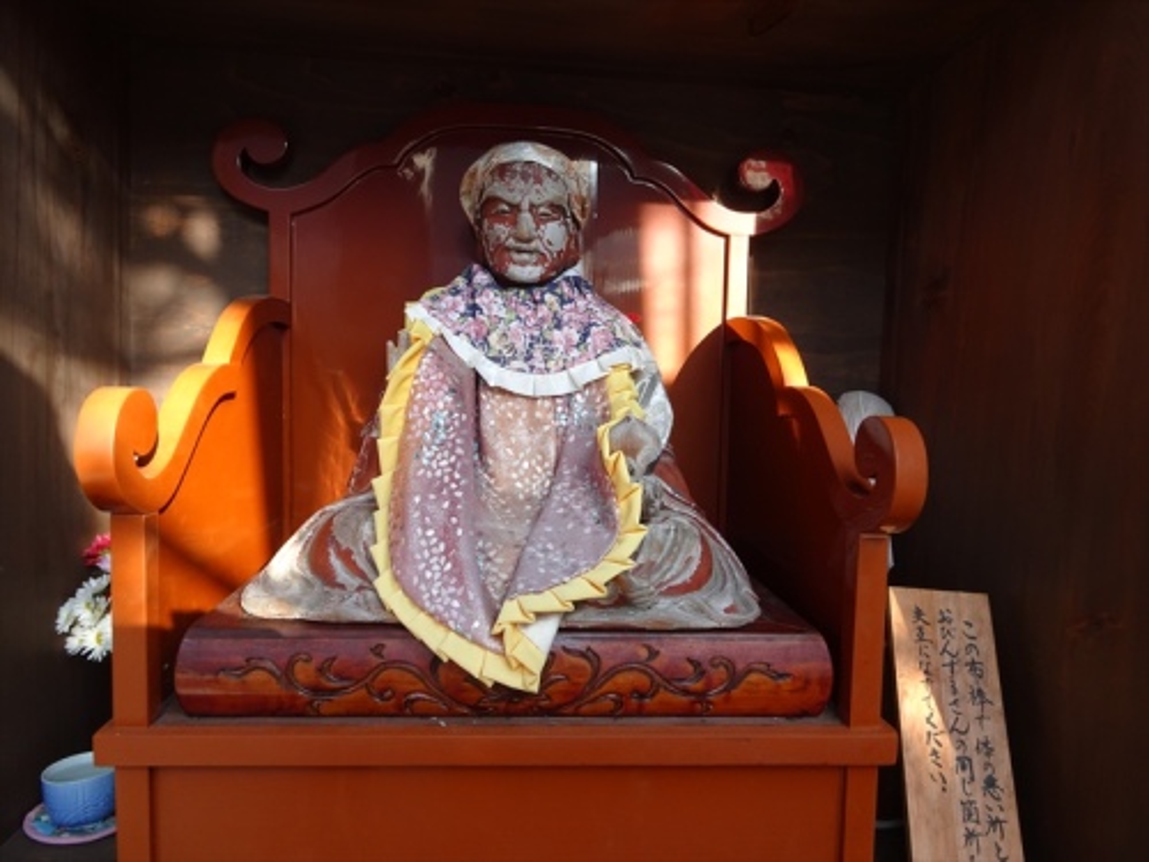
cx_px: 574
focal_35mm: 24
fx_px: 797
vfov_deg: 56.8
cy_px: 431
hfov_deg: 71.6
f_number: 3.5
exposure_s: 1/60
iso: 80
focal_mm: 4.1
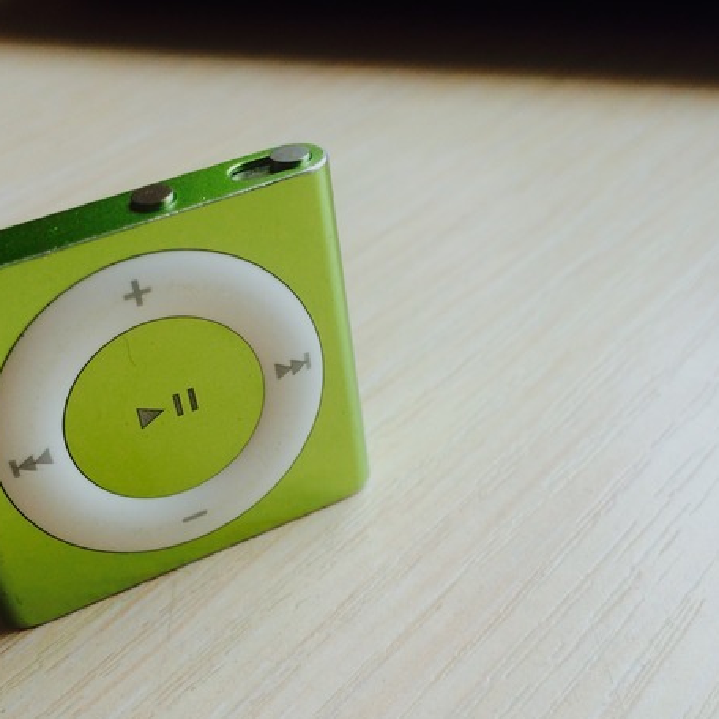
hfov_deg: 37.6
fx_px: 1057
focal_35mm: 45
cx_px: 361
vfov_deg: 37.4
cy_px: 421
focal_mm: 4.15
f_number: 2.2
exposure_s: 1/190
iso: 32
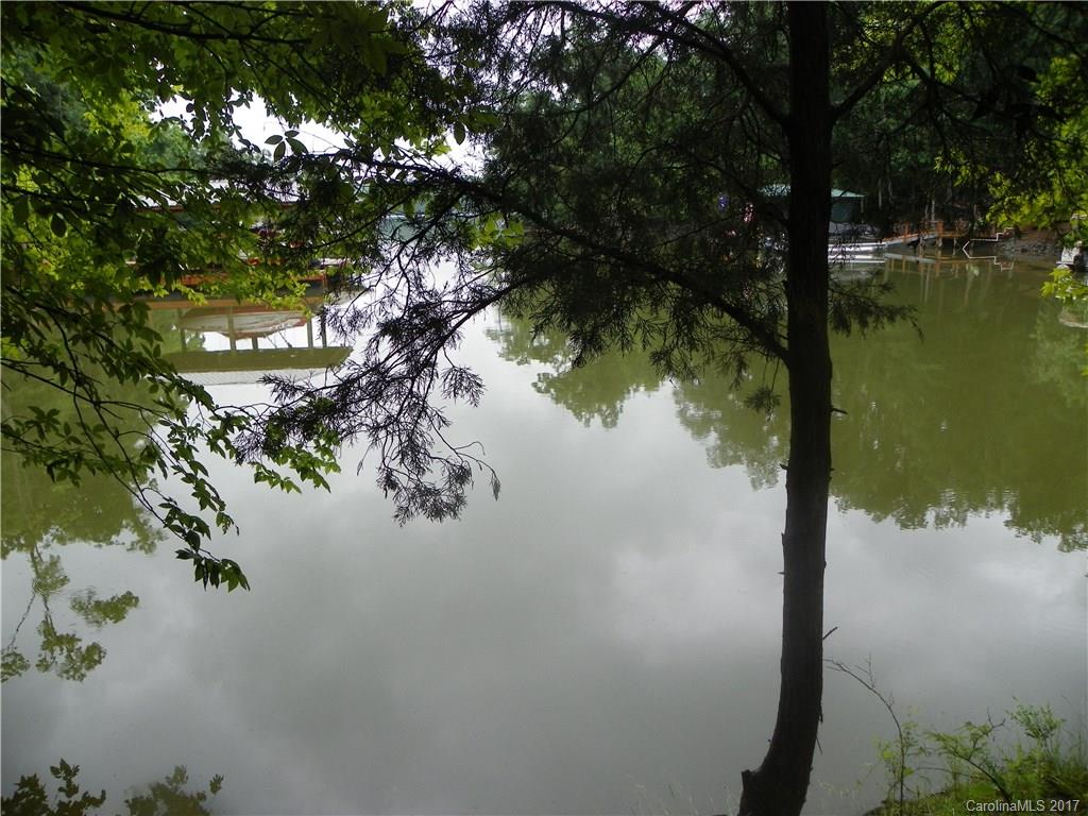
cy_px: 408
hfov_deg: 67.3
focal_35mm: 26
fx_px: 817
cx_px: 544
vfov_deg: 53.1
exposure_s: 1/125
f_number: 2.8
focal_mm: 4.6
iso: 80
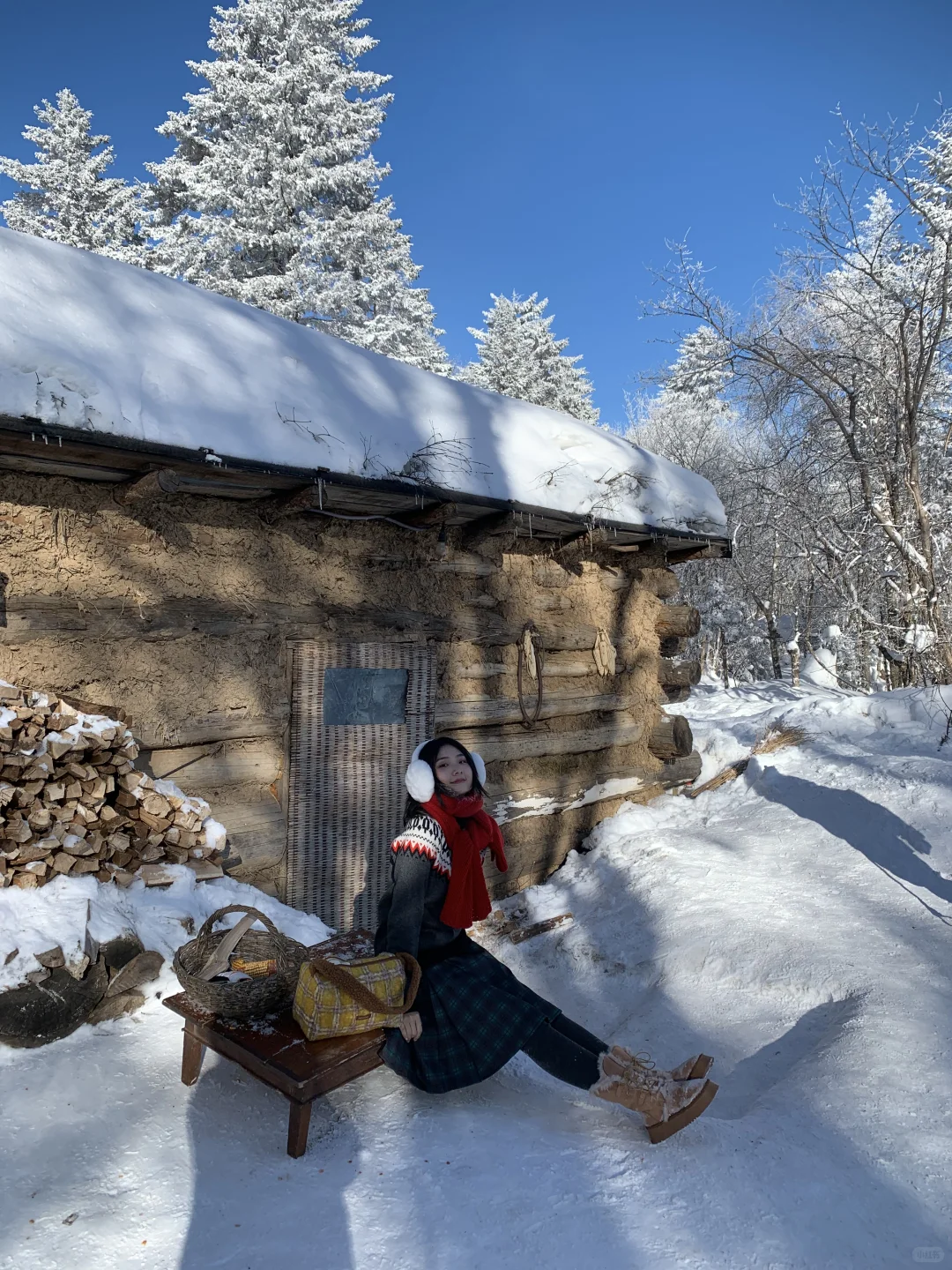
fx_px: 953
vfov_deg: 67.3
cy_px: 635
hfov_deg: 53.1
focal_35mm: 26
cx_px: 476
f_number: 1.8
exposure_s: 1/1447
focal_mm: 4.25
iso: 25
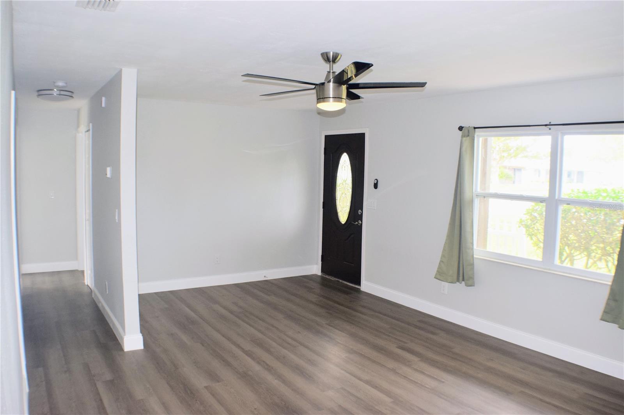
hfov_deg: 53.1
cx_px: 312
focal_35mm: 36
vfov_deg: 36.9
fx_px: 624
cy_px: 208
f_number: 5.6
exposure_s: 1/125
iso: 640
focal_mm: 24
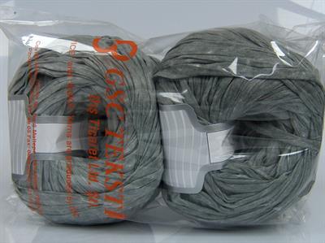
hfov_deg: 43.0
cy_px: 122
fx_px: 413
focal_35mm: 44
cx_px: 162
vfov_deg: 32.8
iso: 200
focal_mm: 8.96
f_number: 2.8
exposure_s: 1/101
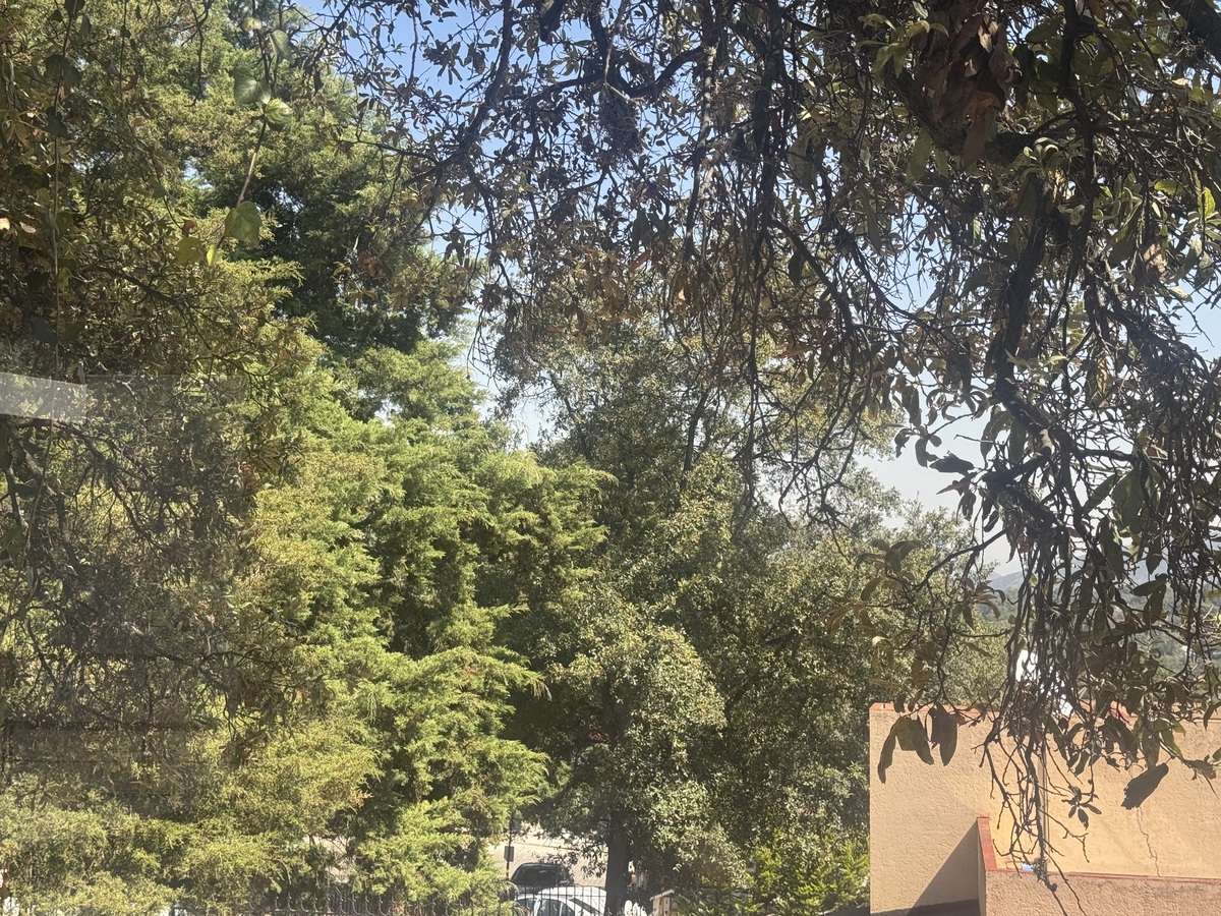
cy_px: 458
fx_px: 1693
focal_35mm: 48
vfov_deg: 30.3
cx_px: 610
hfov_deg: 39.7
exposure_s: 1/672
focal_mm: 6.76
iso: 64
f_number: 1.78
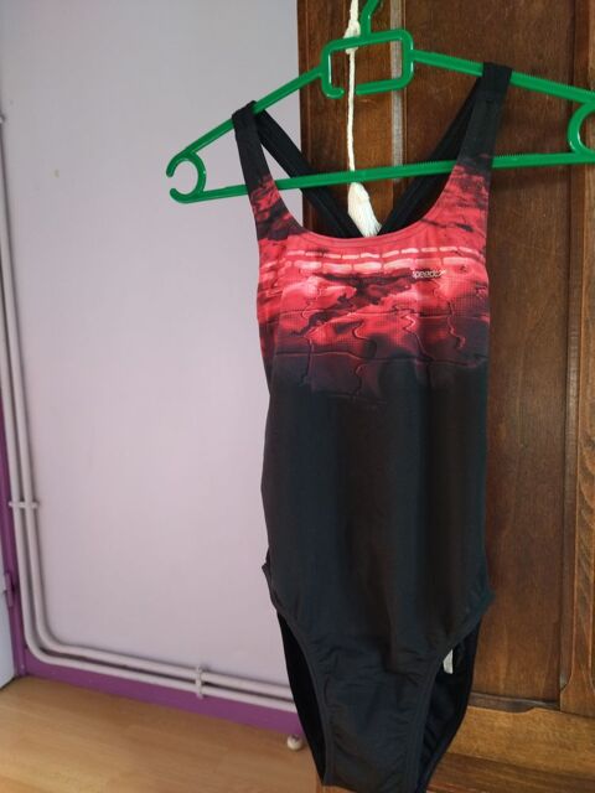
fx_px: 619
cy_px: 396
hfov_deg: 51.4
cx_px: 298
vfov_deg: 65.3
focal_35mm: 27
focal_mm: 4.74
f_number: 1.79
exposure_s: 1/50
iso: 145
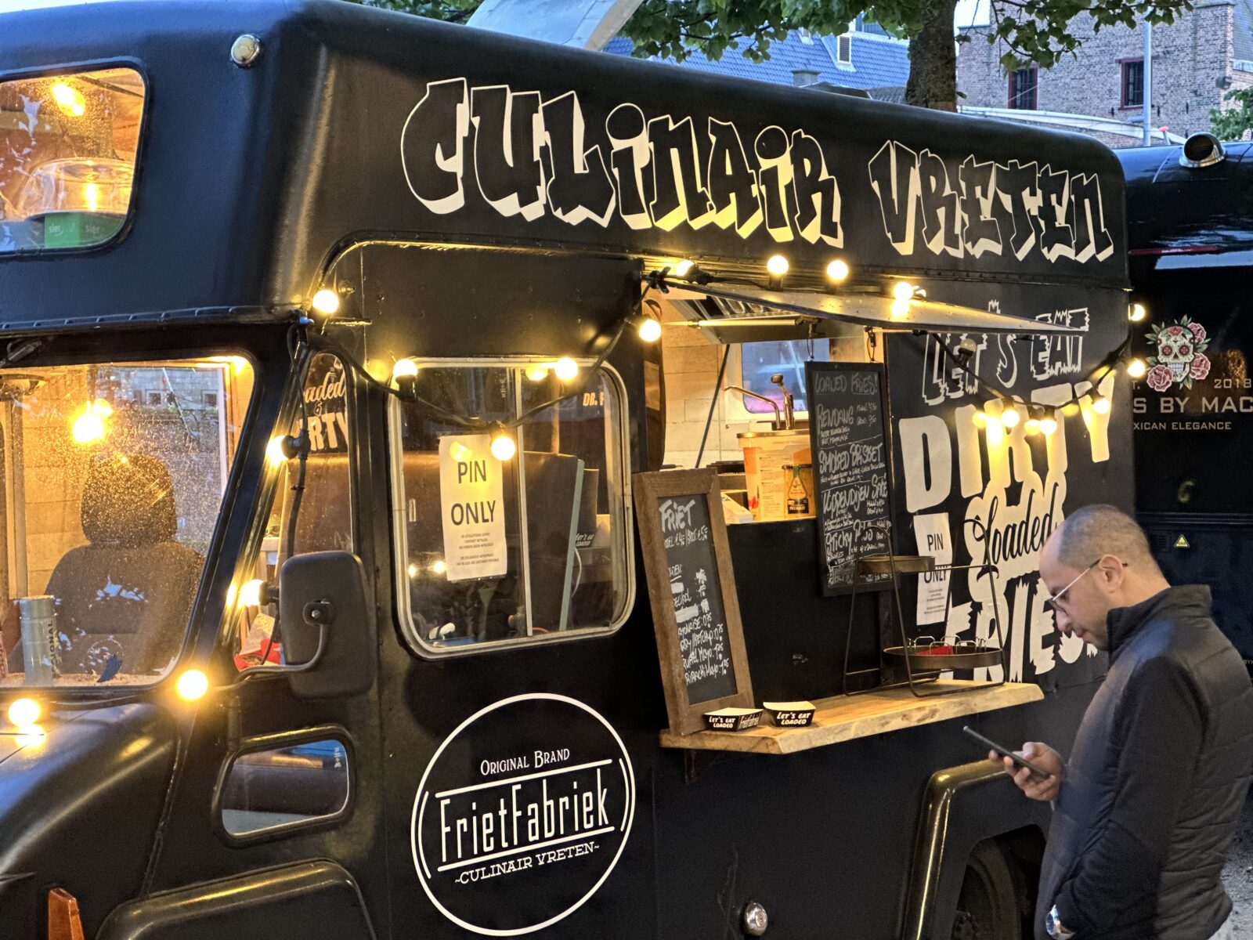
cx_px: 626
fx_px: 2787
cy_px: 470
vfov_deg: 19.1
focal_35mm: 77
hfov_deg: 25.3
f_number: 2.8
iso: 640
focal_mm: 9
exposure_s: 1/14
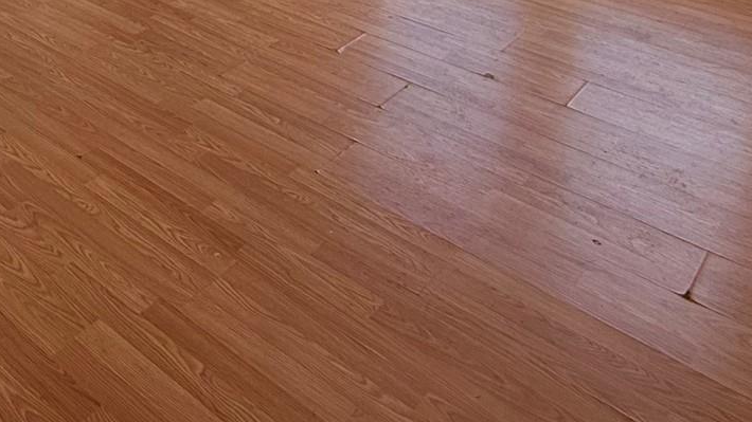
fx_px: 877
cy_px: -187
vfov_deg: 22.8
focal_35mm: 44
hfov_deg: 44.6
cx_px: 176
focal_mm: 2.22
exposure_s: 1/531
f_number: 2.2
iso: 64
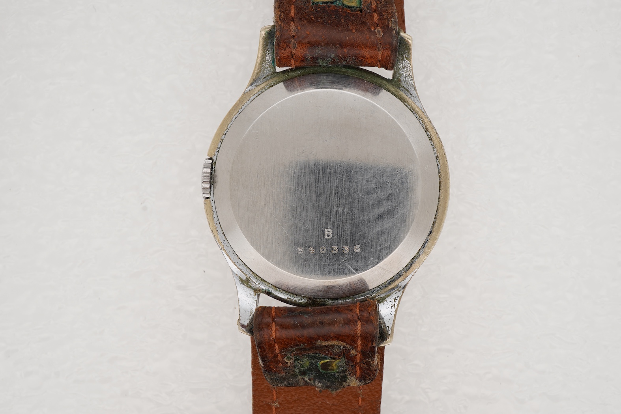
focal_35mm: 45
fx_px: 776
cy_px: 207
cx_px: 310
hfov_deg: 43.6
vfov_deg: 29.9
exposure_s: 1/160
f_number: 22
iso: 160
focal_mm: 30
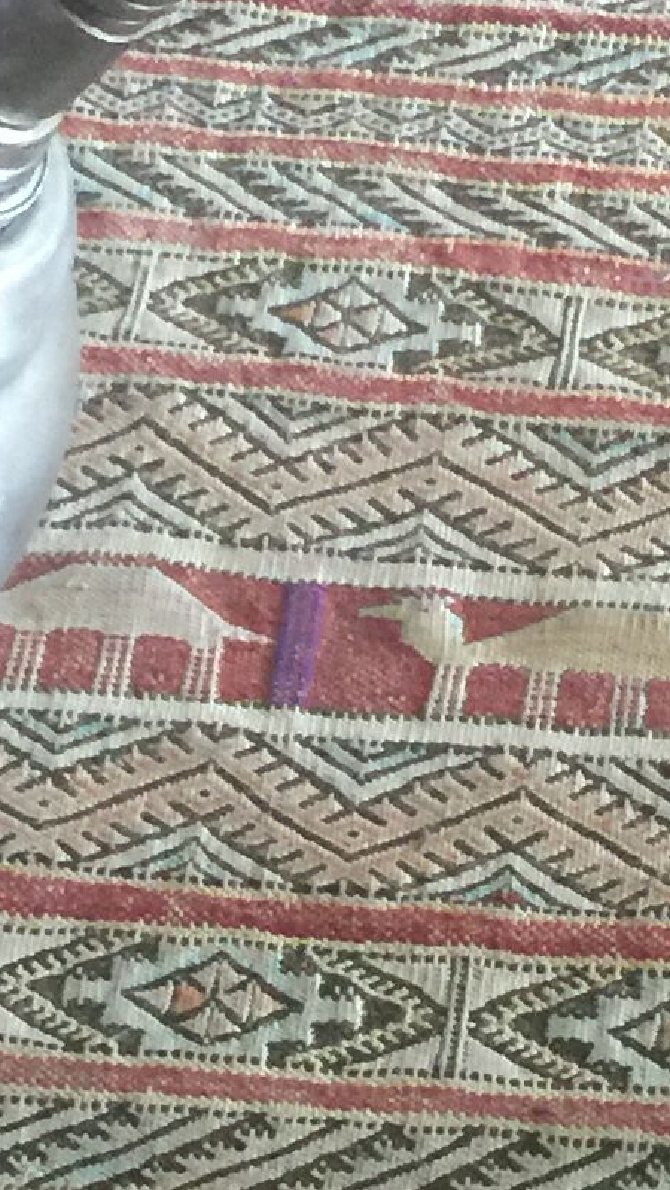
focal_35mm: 129
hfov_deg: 9.4
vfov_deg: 16.4
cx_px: 378
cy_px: 1099
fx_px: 4070
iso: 100
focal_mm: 4.15
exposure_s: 1/10
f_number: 2.2
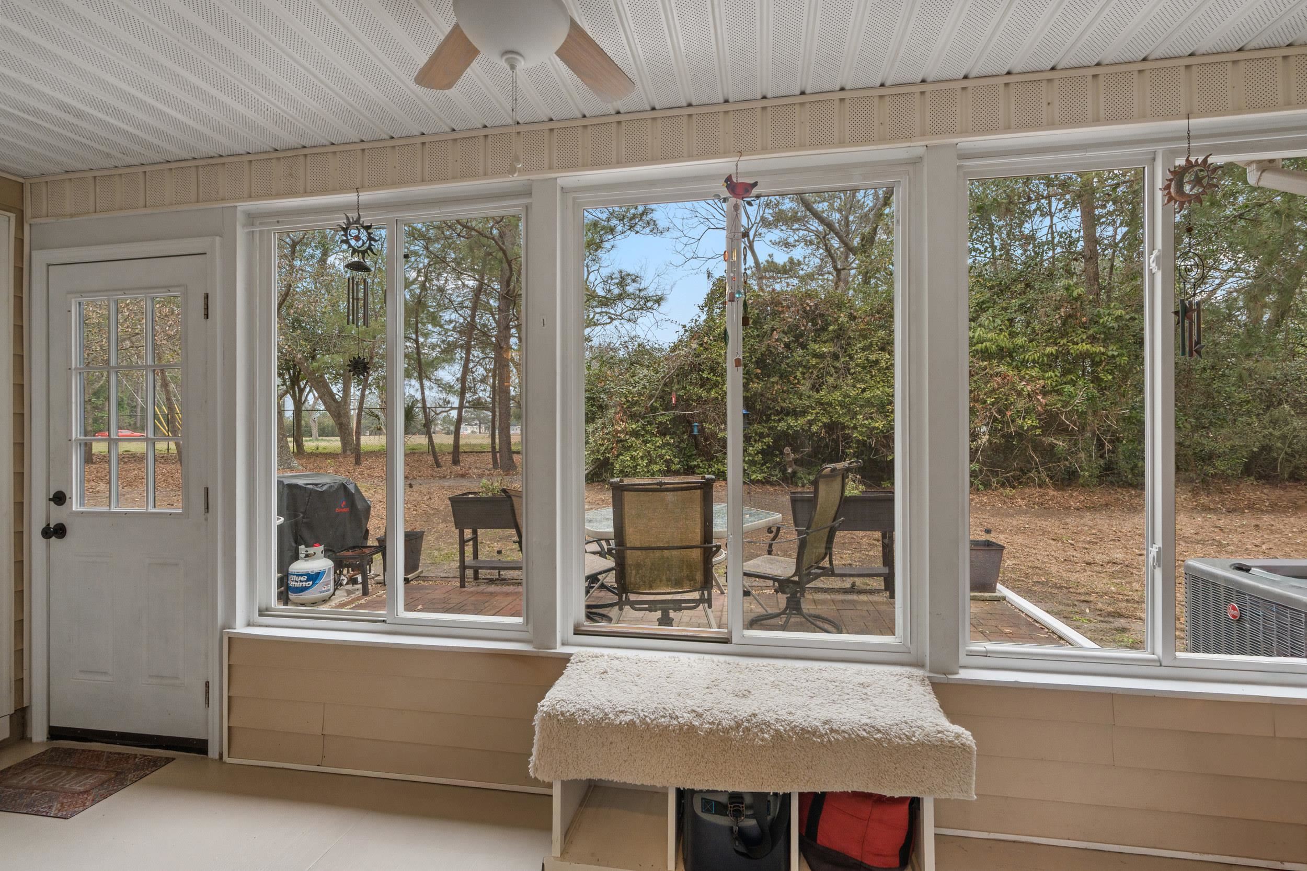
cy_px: 436
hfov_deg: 96.7
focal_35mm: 16
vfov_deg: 73.8
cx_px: 654
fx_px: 581
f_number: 8
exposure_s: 1/15
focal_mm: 16
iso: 1000
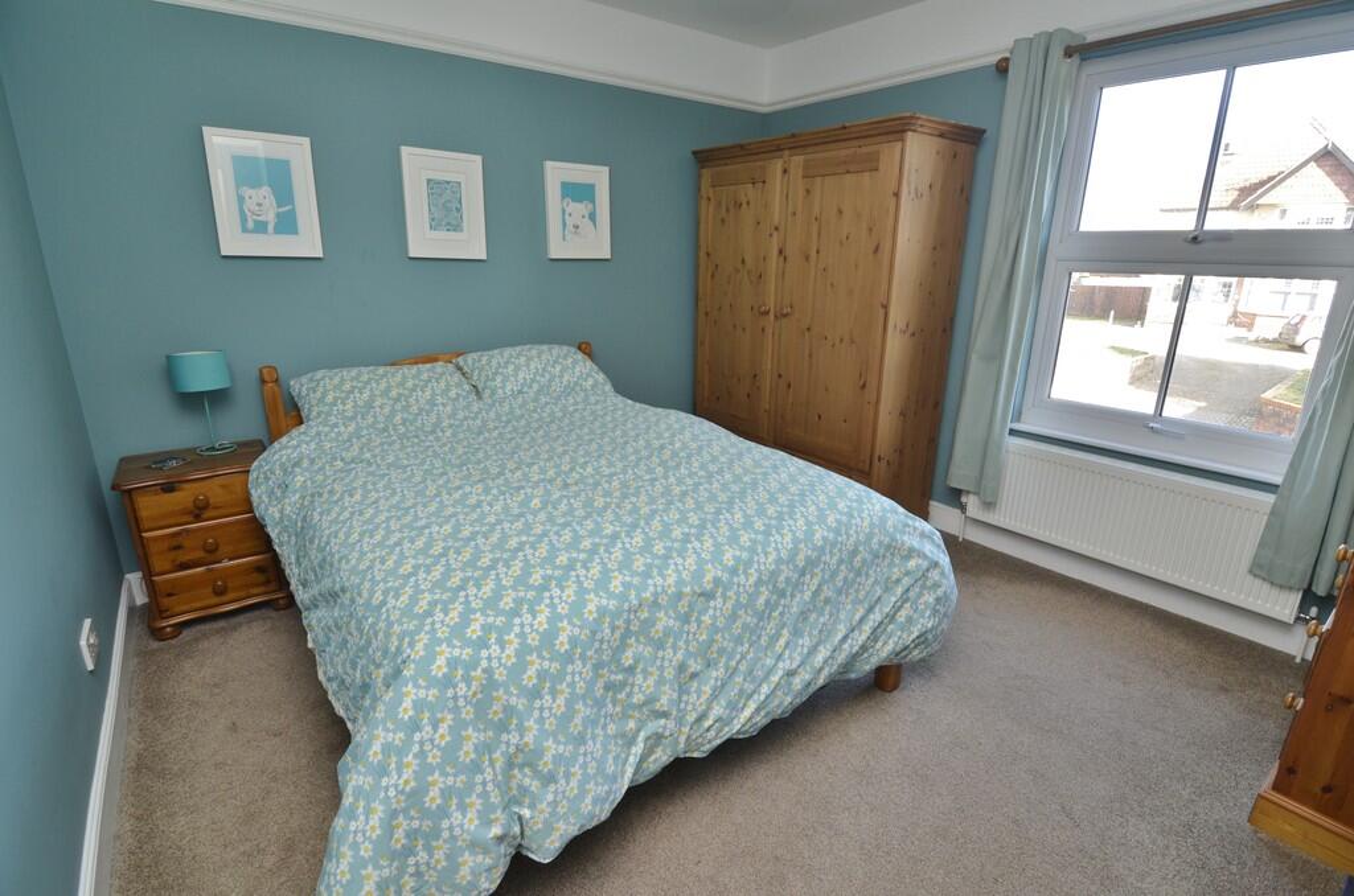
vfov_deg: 71.8
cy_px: 448
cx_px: 677
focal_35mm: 16
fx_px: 619
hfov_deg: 95.1
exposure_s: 1/60
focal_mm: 11
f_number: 5.6
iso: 400
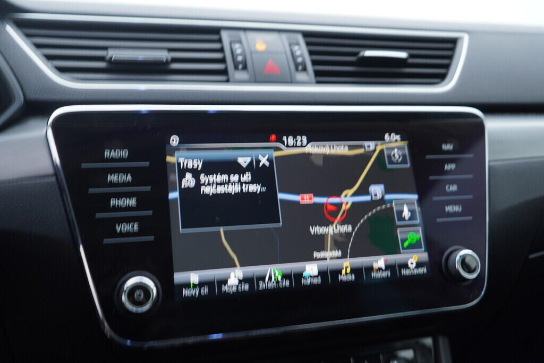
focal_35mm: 36
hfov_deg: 53.1
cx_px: 272
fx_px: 544
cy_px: 182
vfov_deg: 36.9
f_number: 2.8
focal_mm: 24
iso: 125
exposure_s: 1/40
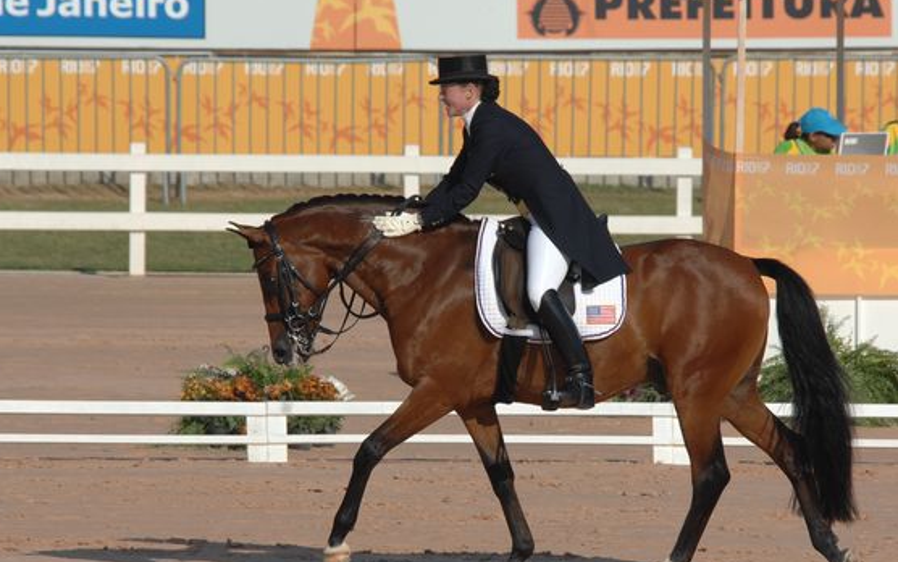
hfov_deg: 4.0
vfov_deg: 2.5
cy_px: 321
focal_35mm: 527
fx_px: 12903
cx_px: 491
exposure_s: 1/640
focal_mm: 300
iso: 200
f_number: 9.5
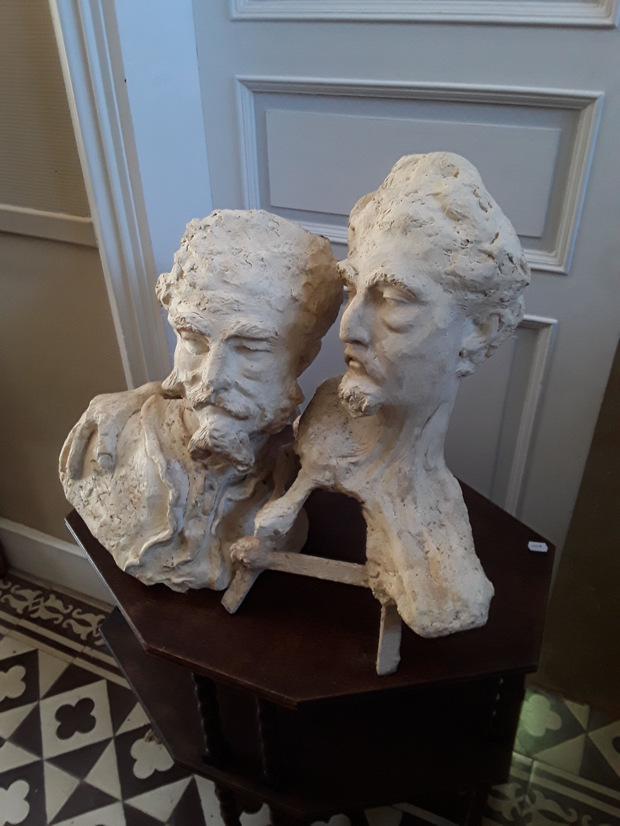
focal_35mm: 27
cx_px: 310
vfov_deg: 65.3
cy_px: 413
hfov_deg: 51.4
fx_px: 645
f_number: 1.9
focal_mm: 2.91
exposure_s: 1/33
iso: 125
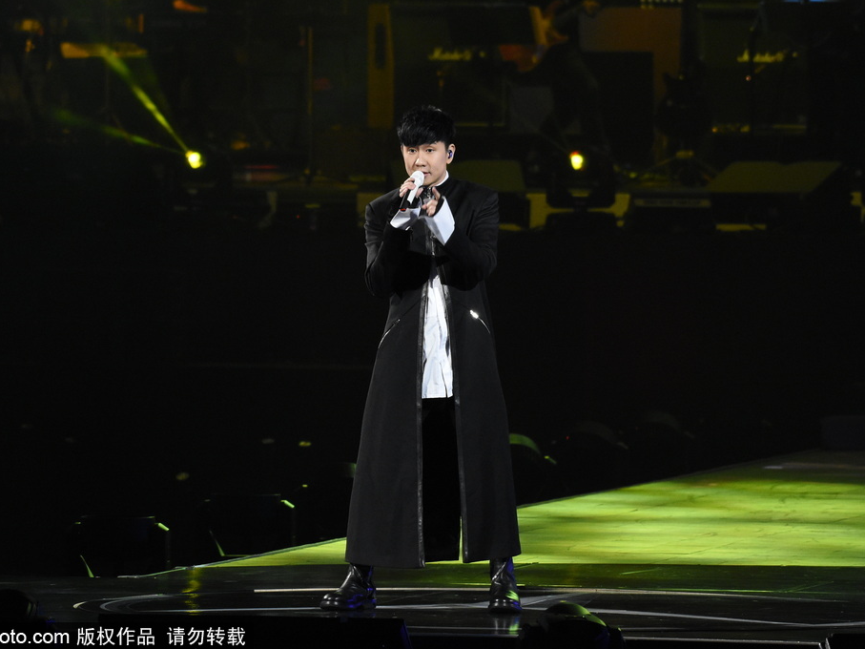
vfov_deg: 3.8
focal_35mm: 391
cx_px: 422
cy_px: 325
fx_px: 9769
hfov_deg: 5.1
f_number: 5.6
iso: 3200
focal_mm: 240
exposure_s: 1/125
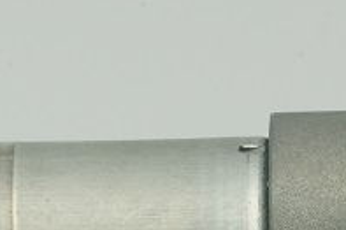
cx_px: 263
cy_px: 309
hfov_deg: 2.2
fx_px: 9046
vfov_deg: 1.5
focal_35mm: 942
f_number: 22
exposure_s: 1/60
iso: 1600
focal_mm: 210
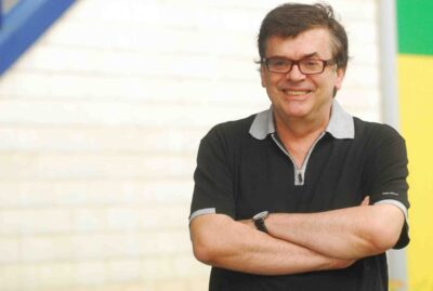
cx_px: 216
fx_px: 1990
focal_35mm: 165
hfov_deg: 12.4
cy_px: 146
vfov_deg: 8.4
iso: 1600
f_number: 5.6
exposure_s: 1/640
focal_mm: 110
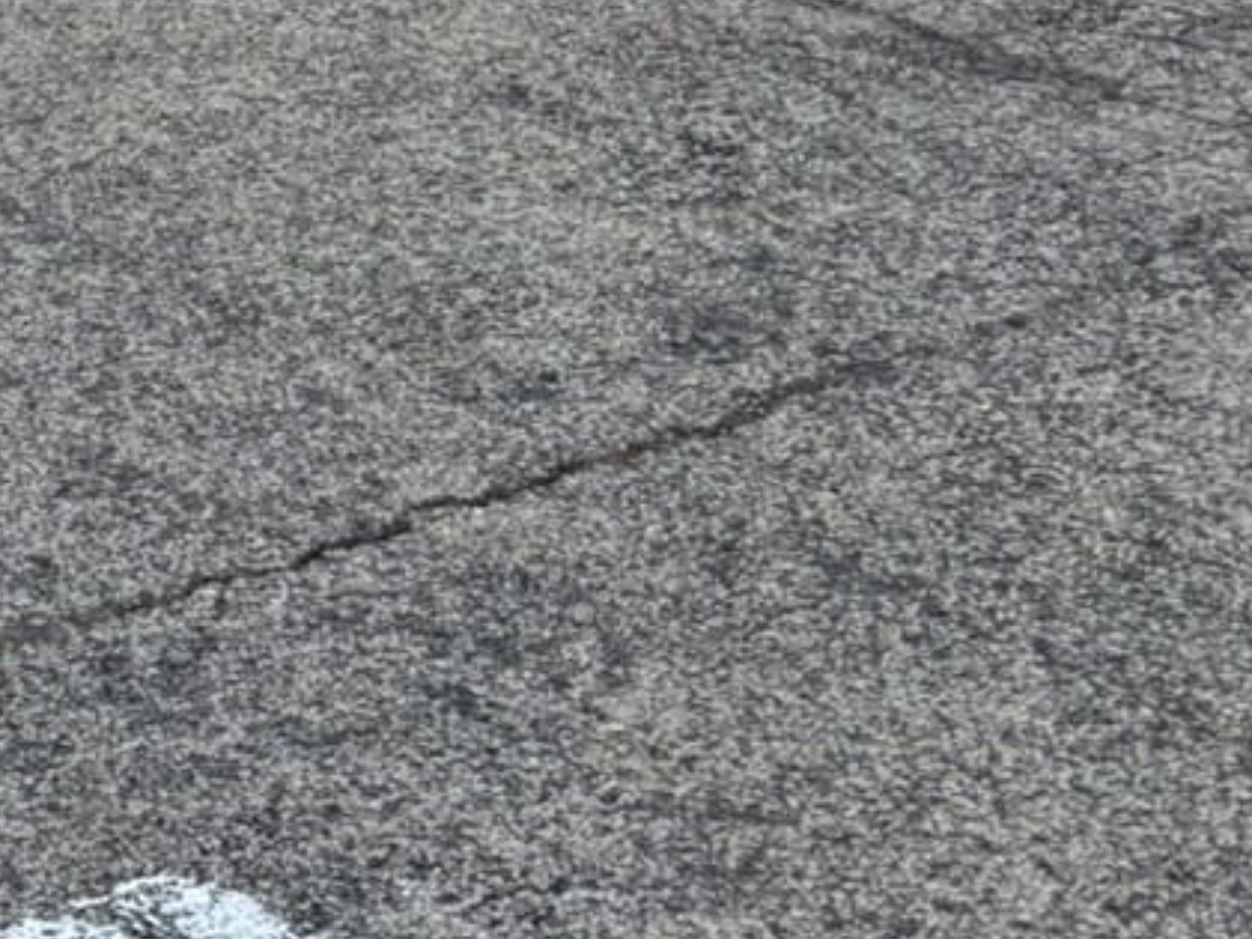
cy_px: -1043
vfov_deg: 11.3
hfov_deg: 15.3
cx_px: -739
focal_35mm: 117
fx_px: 4232
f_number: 1.78
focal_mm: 6.76
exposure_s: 1/366
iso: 80
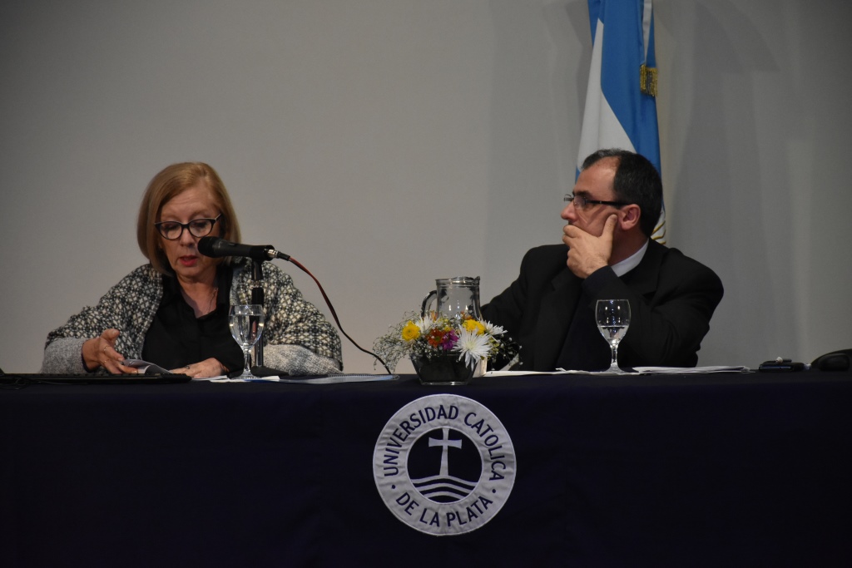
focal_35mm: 210
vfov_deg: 6.5
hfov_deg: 9.8
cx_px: 426
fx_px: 4970
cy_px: 284
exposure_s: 1/250
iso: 2500
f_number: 5.6
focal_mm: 140
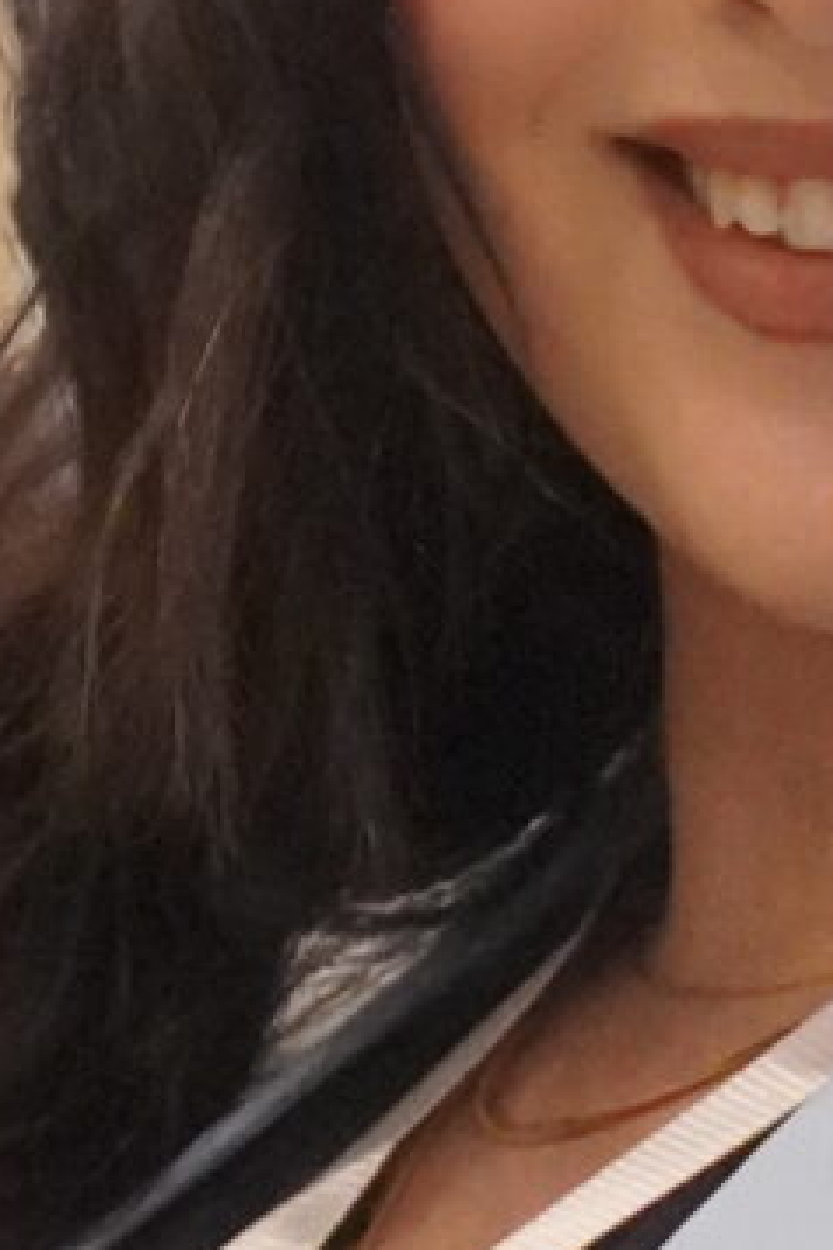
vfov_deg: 6.1
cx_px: 656
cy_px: 1576
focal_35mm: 334
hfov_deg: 4.1
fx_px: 11577
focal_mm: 31
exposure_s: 1/125
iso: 6400
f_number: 5
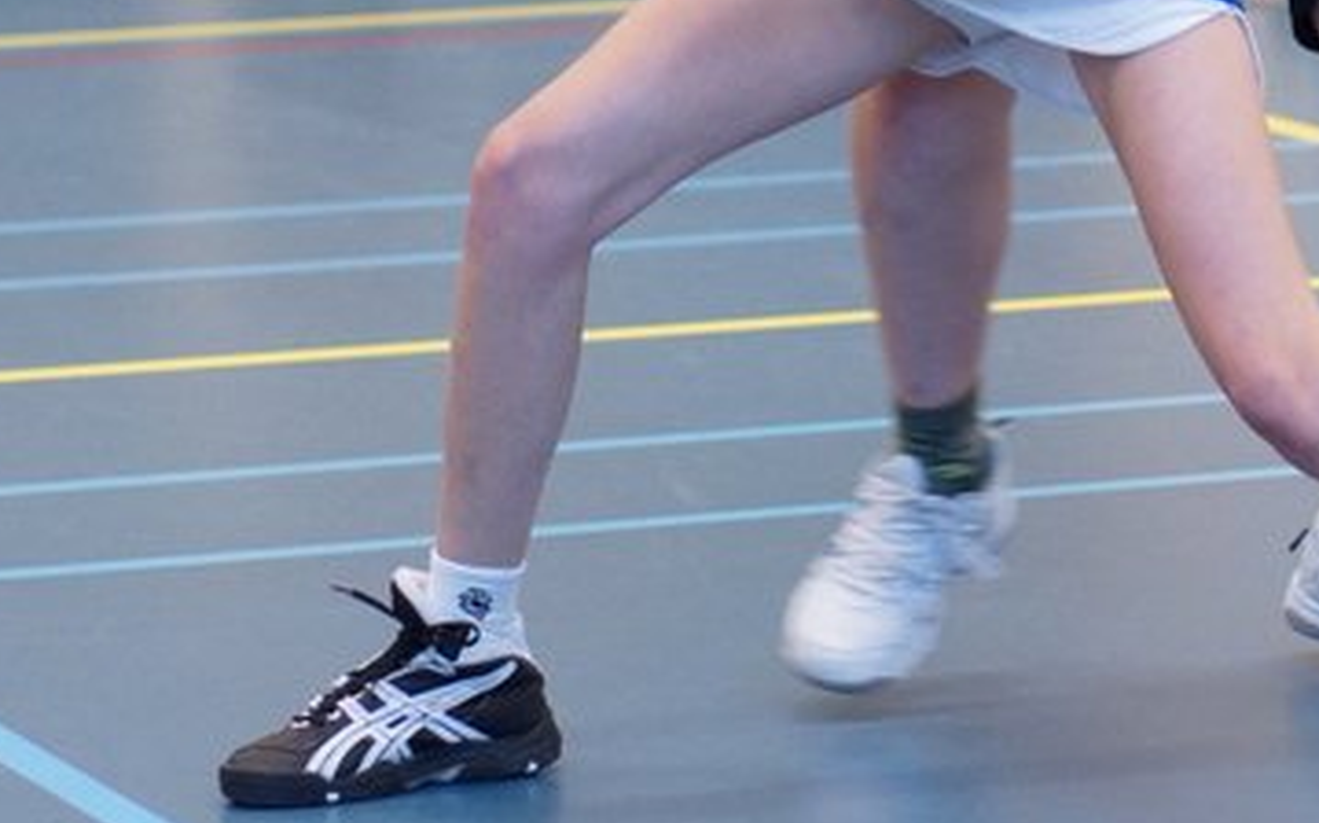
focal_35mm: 218
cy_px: -362
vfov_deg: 6.0
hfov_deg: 9.6
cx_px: 823
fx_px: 7833
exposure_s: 1/250
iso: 800
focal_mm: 50
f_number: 2
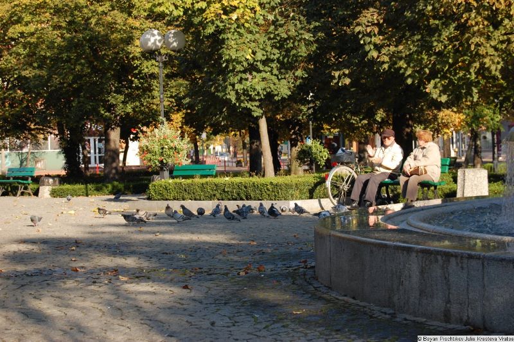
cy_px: 171
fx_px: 1177
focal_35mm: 82
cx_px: 257
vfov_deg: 16.5
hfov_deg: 24.6
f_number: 7.1
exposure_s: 1/200
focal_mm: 55
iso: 200
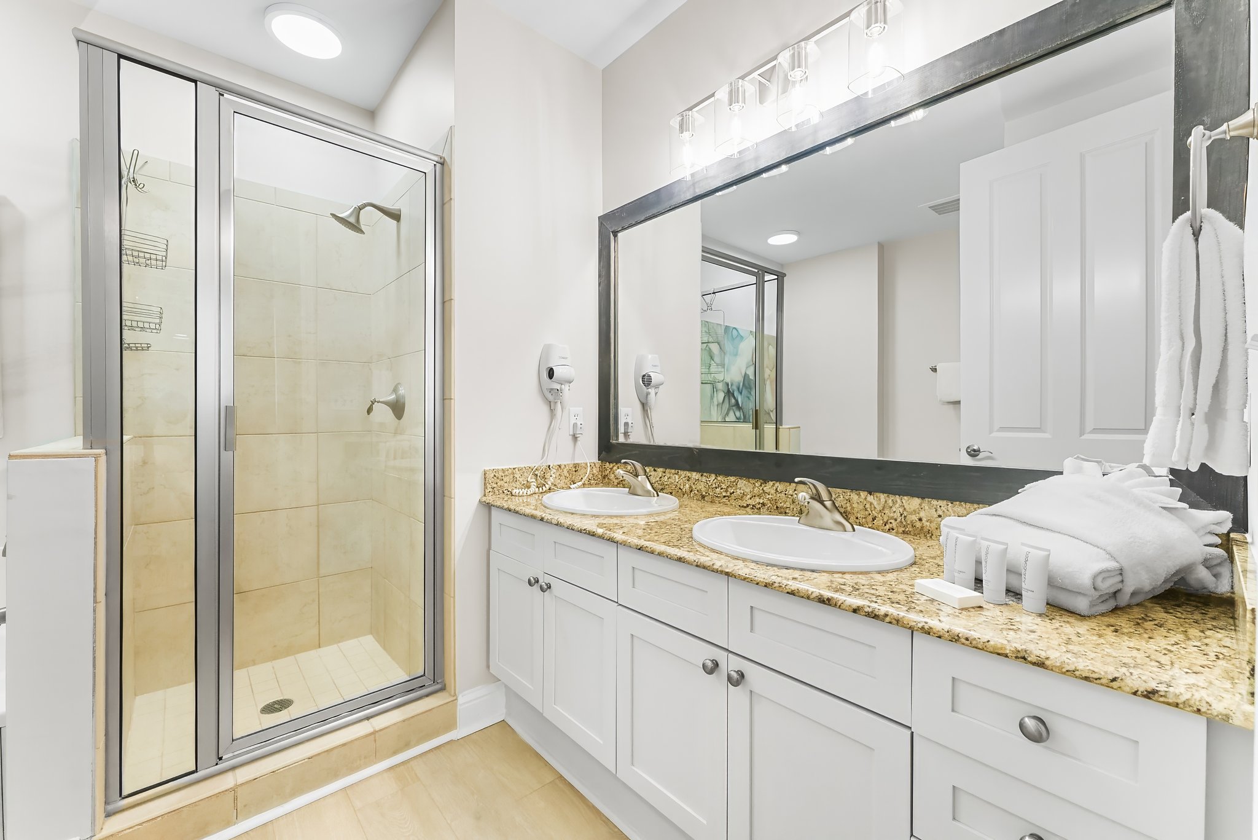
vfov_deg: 81.3
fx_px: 489
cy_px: 420
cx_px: 629
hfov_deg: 104.2
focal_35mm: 14
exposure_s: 1/50
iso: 12800
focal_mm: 14
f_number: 8
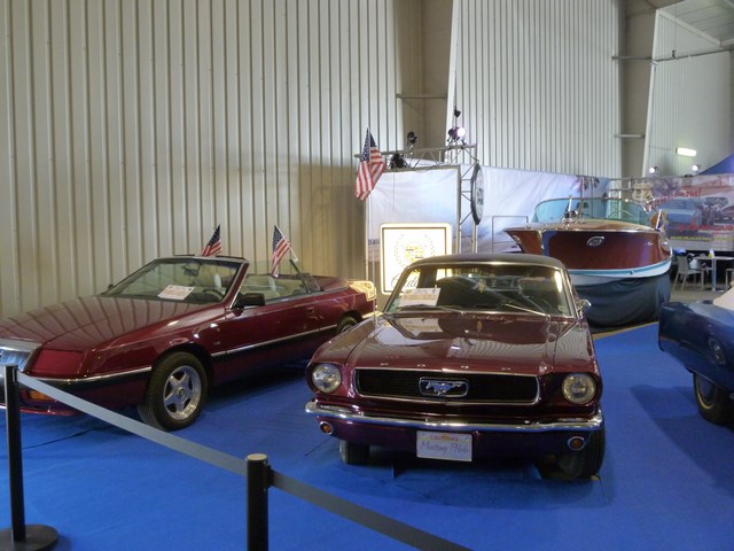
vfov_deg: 41.8
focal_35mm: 34
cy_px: 276
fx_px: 721
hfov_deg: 54.0
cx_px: 367
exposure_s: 1/20
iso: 400
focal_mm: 6
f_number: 3.5
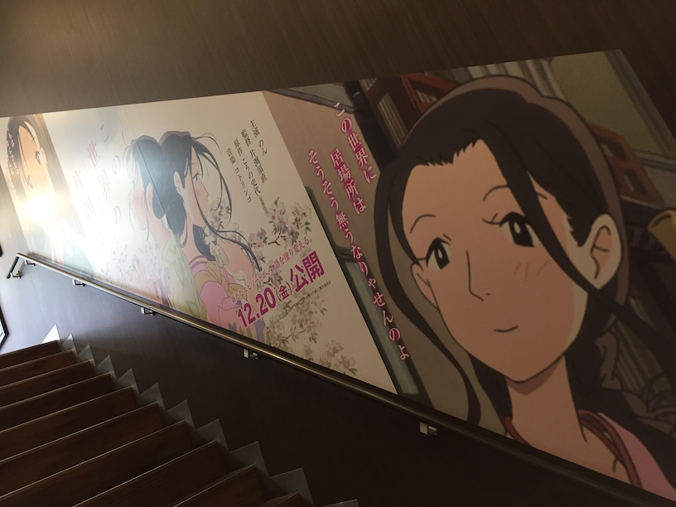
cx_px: 338
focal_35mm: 29
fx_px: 566
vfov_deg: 48.2
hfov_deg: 61.7
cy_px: 254
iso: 100
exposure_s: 1/30
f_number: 2.2
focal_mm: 4.15
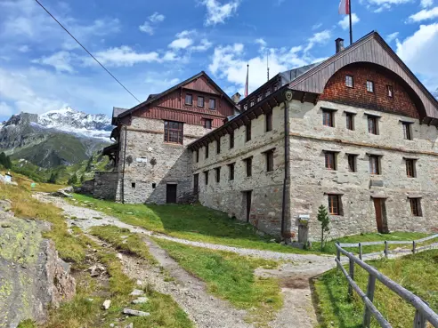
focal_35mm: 23
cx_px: 219
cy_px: 164
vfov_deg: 58.9
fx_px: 291
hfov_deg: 73.9
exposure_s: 1/4098
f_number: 1.8
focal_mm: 5.54
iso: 40
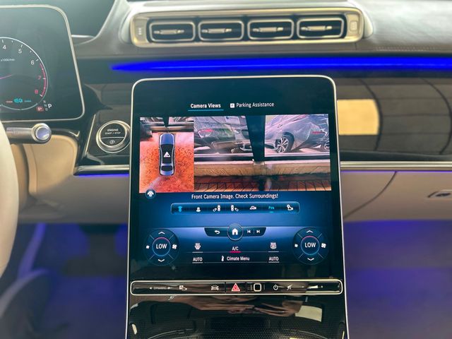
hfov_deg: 67.3
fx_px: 339
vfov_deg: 53.1
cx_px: 226
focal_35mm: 26
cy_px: 170
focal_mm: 5.7
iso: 125
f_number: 1.5
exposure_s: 1/54
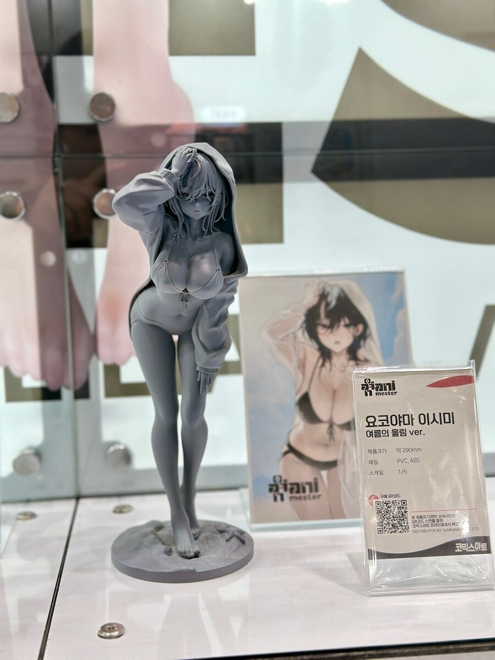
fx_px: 915
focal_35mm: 48
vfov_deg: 39.7
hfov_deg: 30.3
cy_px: 330
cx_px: 248
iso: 100
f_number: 1.78
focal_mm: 6.86
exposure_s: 1/60
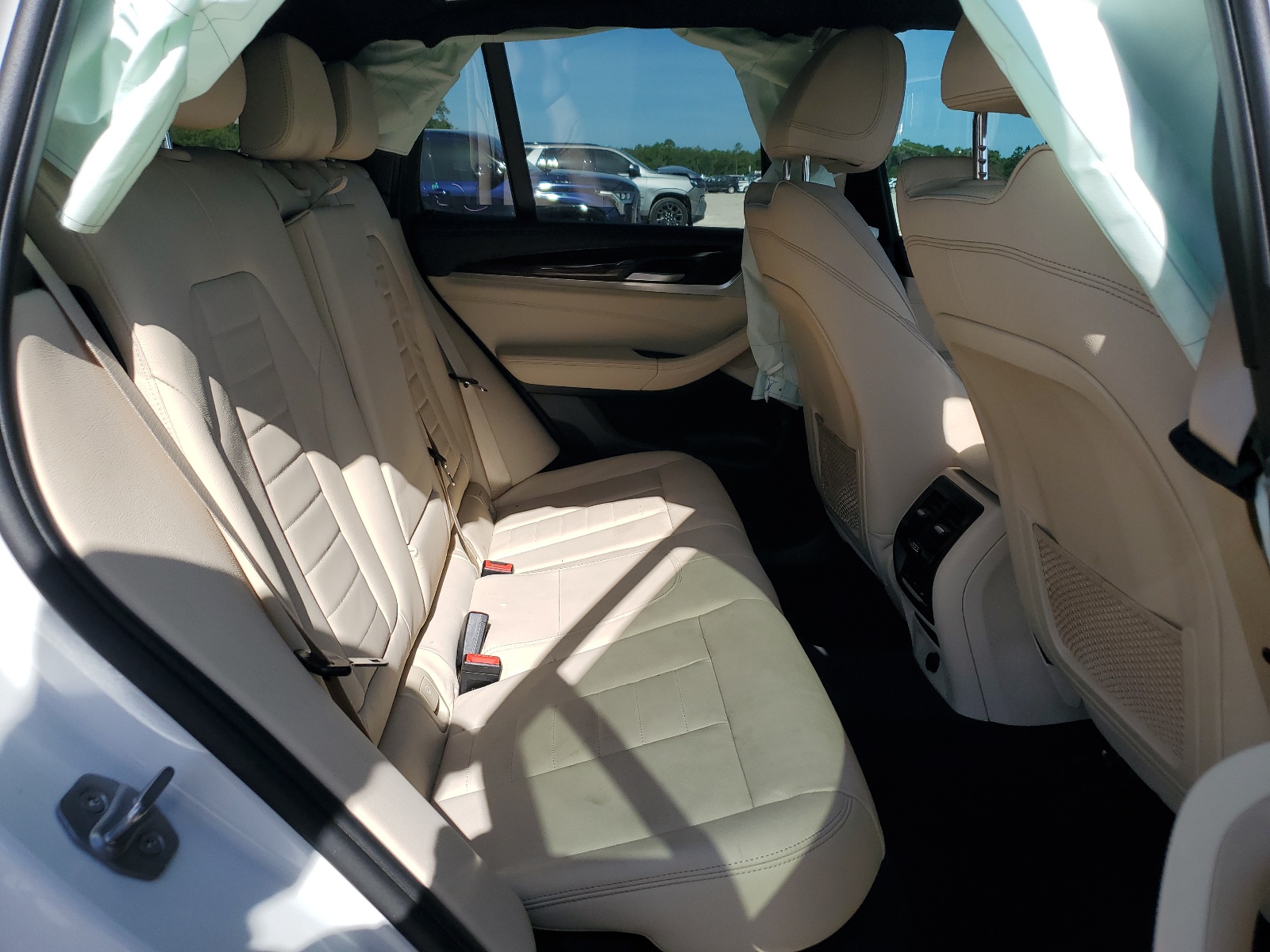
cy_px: 476
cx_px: 635
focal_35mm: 26
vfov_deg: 53.1
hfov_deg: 67.3
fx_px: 954
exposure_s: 1/2500
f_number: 1.5
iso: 50
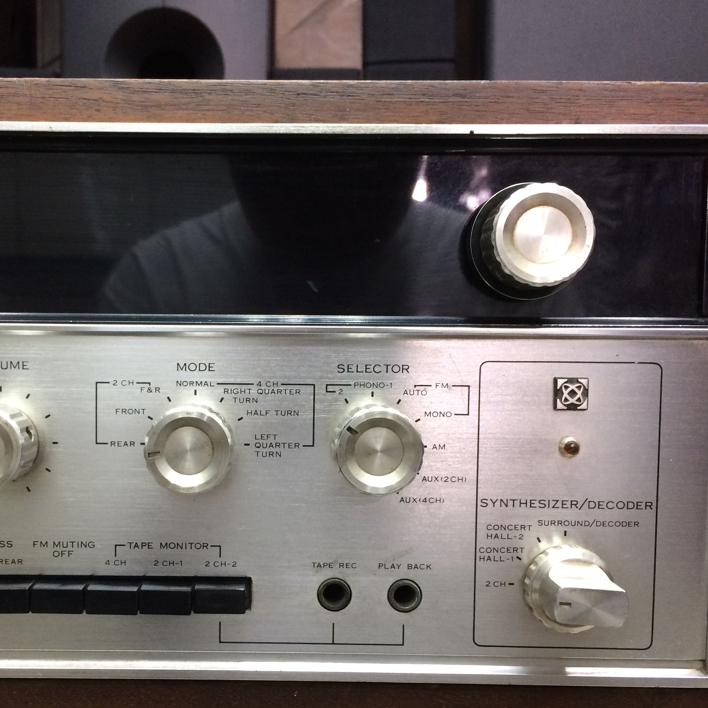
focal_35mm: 39
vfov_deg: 42.7
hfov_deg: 42.5
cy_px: 401
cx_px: 259
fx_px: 902
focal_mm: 4.15
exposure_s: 1/33
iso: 160
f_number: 2.2
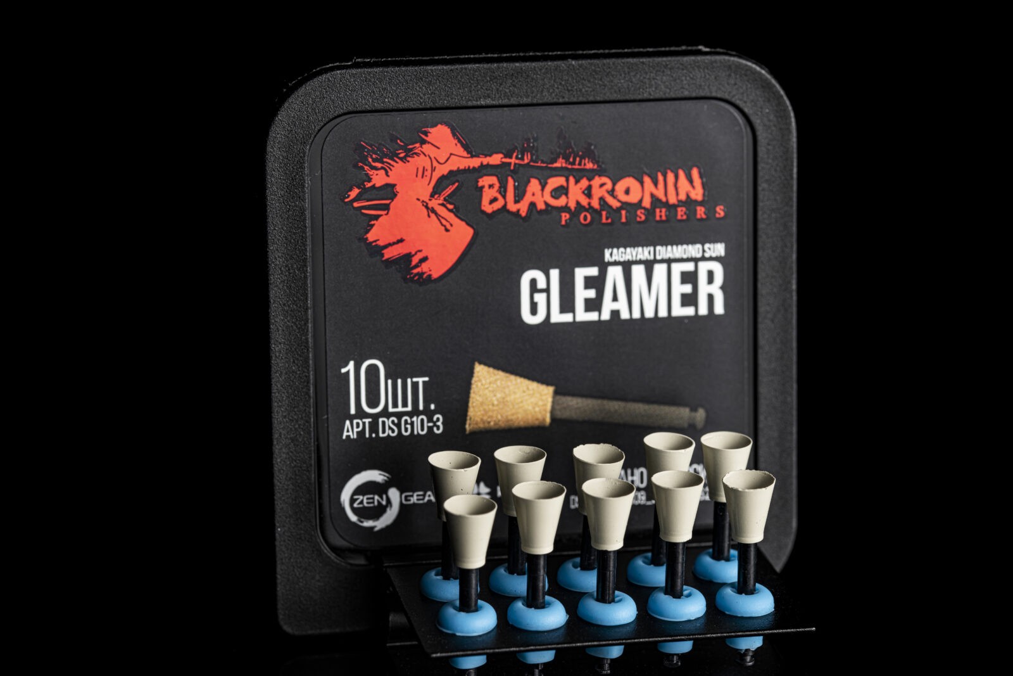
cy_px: 338
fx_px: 2955
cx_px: 506
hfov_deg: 19.5
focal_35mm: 105
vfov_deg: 13.0
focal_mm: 105
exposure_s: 1/160
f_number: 9
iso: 100
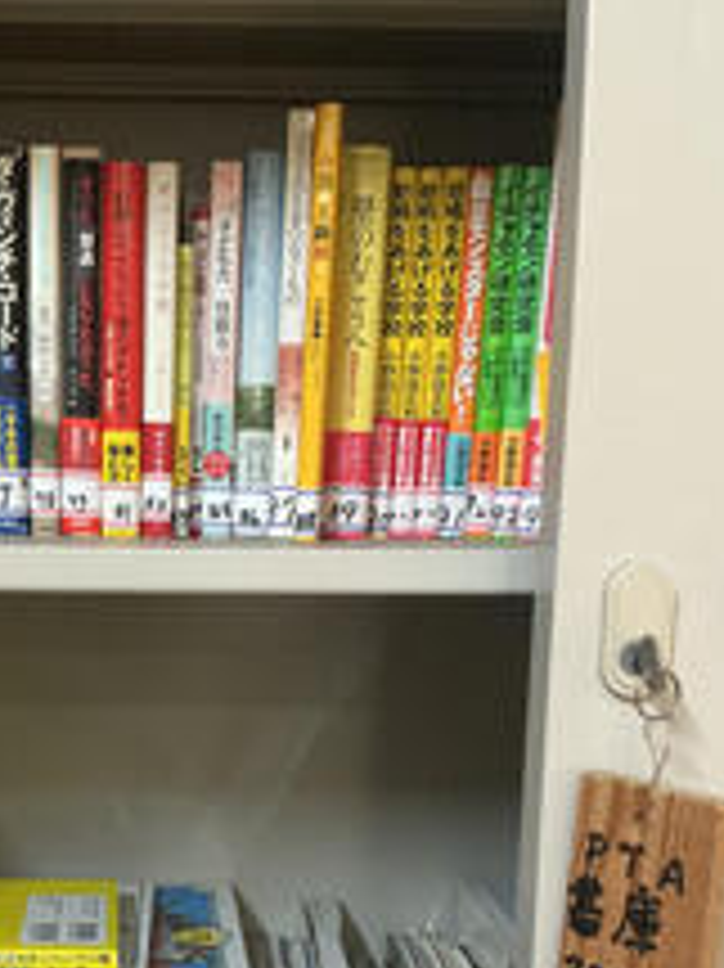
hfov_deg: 28.7
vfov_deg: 36.9
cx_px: 184
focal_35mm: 50
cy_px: 774
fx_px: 1396
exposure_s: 1/40
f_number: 1.8
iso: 250
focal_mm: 3
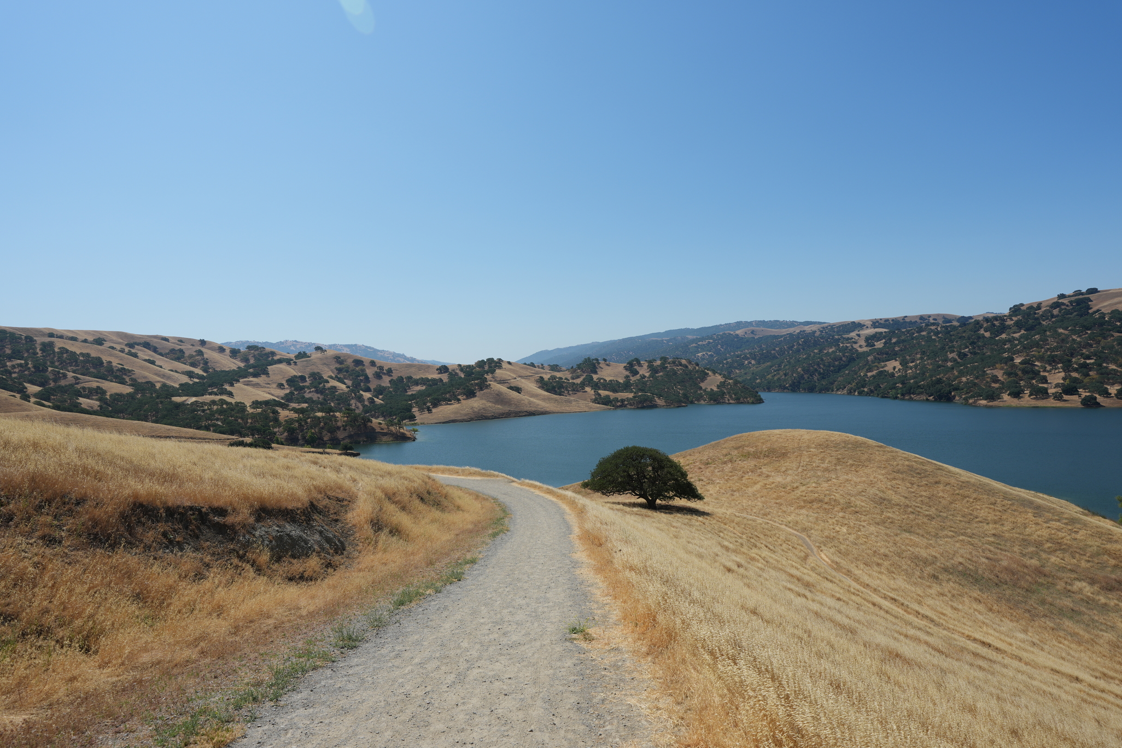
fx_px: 623
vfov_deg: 61.9
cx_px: 562
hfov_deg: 84.0
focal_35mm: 20
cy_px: 391
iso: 100
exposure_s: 1/500
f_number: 7.1
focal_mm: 19
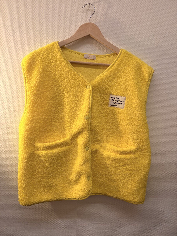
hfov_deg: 53.1
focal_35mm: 26
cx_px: 88
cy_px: 118
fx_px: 177
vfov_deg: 67.3
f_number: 1.6
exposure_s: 1/100
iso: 80
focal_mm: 5.96
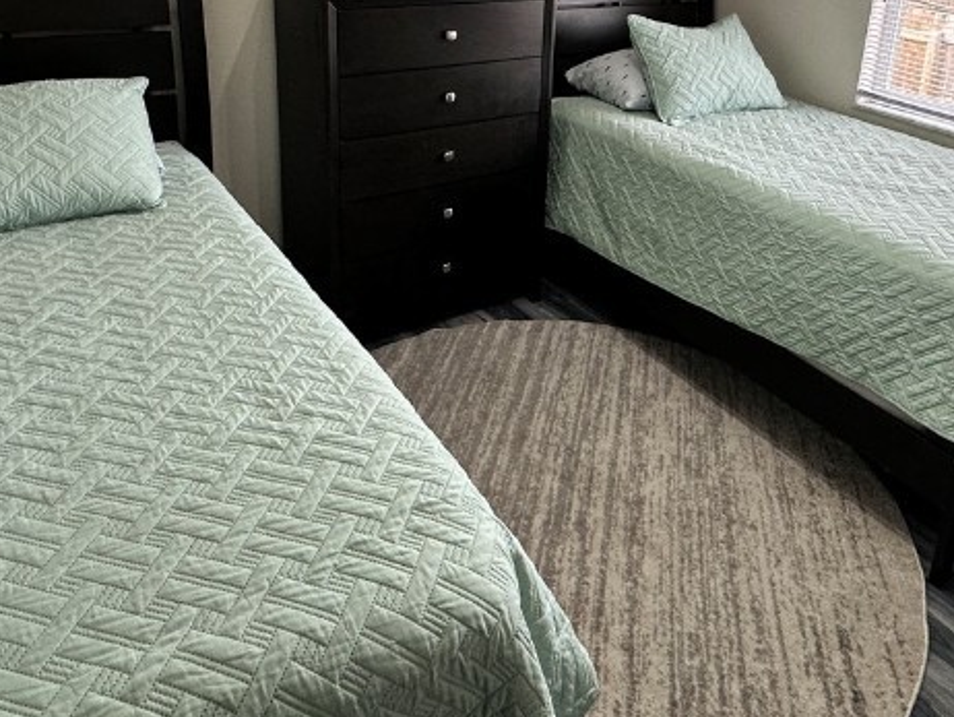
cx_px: 529
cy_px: 128
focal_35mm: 31
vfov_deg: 43.1
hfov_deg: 58.2
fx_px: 855
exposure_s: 1/120
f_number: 2.2
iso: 125
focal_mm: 2.22
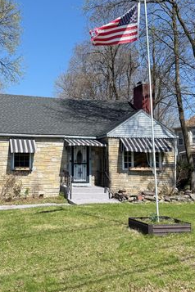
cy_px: 144
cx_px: 58
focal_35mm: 35
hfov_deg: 37.3
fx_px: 284
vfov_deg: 54.4
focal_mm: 6.76
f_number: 1.78
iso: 80
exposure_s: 1/2525
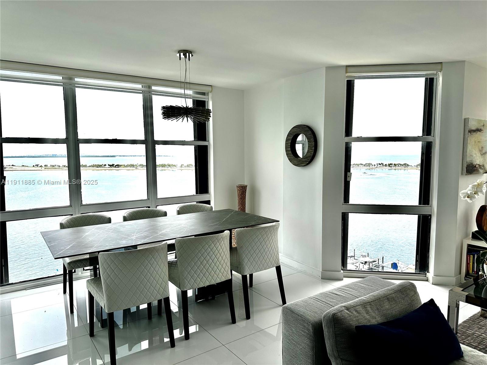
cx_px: 244
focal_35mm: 24
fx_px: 338
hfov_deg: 71.6
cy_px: 182
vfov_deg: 56.8
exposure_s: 1/1562
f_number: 1.78
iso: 80
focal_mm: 6.86
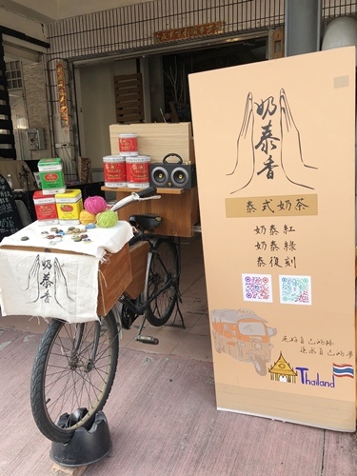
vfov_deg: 63.4
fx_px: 385
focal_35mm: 28
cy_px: 238
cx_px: 178
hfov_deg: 49.7
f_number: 1.8
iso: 20
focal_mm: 4
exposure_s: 1/232
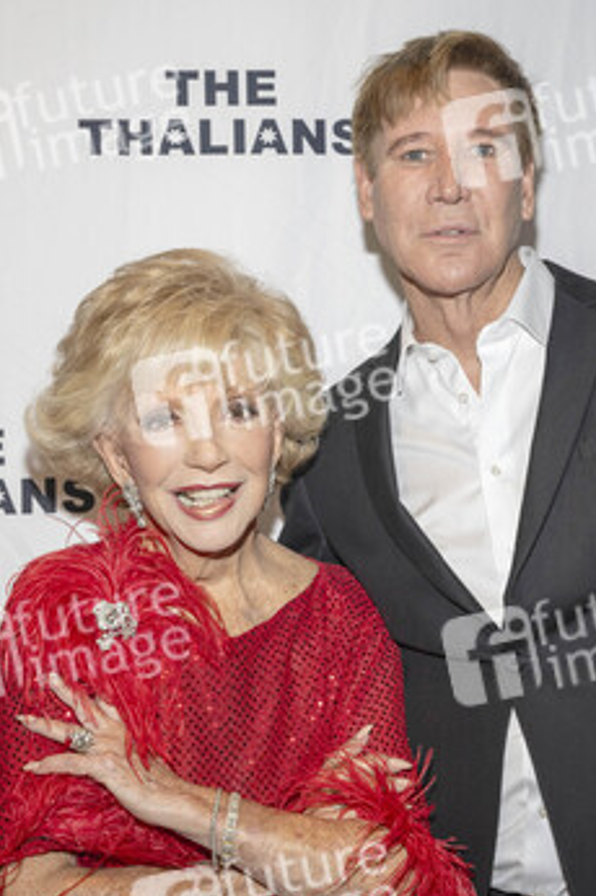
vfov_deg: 33.9
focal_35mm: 59
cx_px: 339
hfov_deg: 22.9
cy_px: 515
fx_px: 1468
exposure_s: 1/200
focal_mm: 51
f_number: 5.6
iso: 800
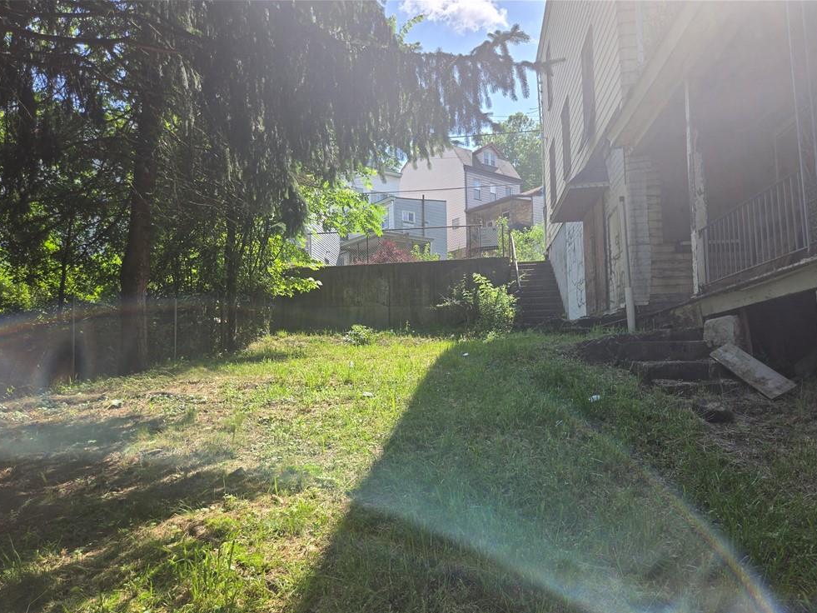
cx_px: 416
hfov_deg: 71.6
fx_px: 567
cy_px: 319
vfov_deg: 56.8
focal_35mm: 24
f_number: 1.8
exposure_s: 1/922
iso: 25
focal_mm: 5.4
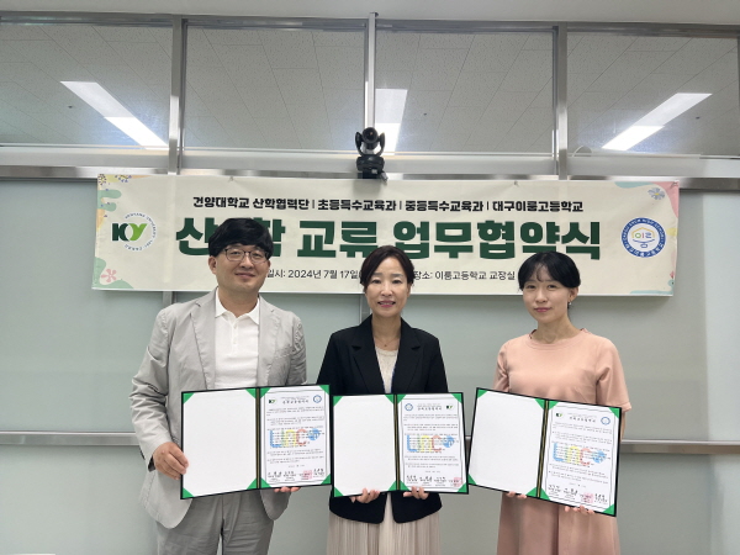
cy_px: 278
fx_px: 556
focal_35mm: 26
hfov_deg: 67.3
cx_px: 370
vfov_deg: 53.1
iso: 64
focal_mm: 5.7
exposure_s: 1/120
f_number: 1.5
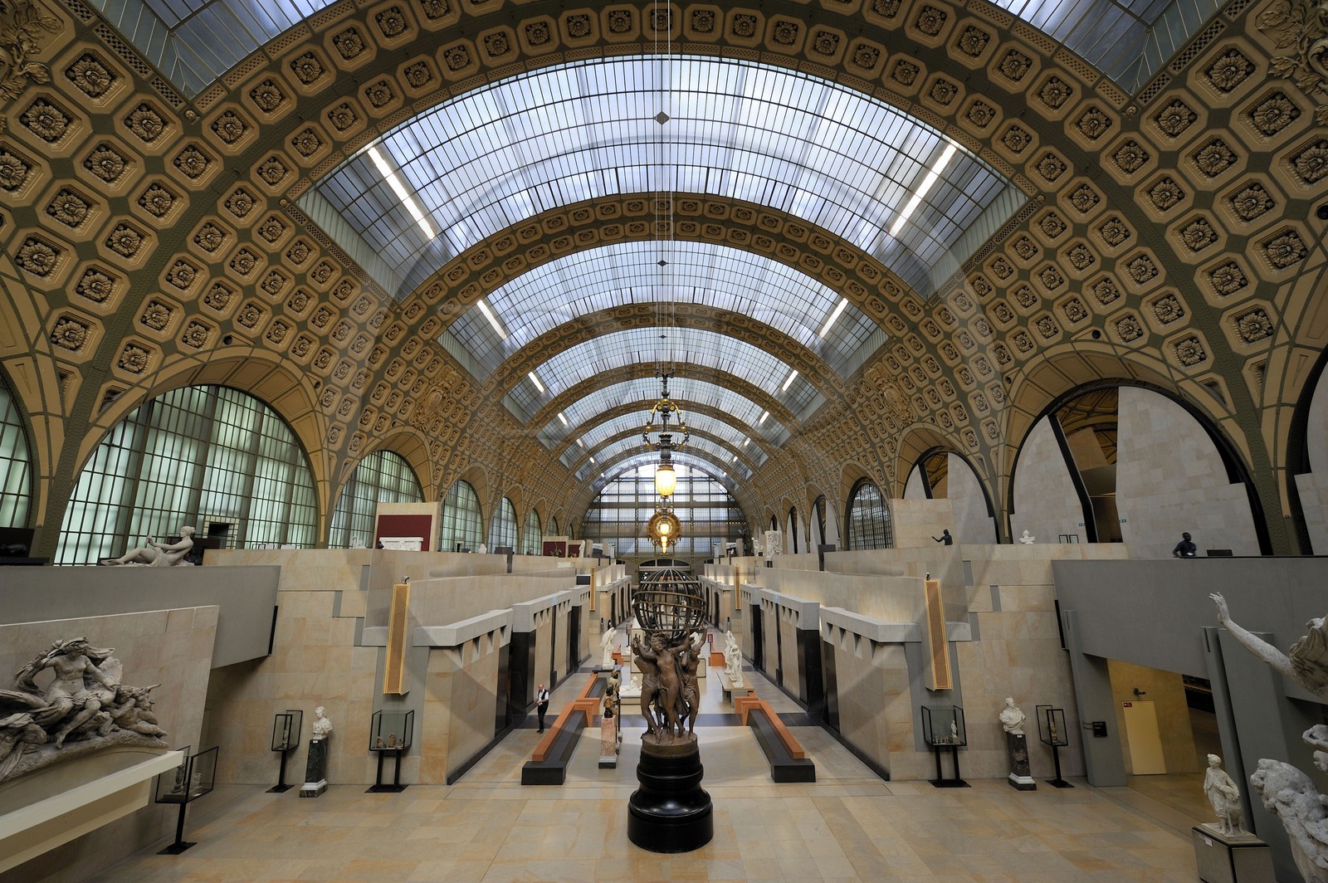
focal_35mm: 14
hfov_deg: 104.3
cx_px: 664
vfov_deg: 81.1
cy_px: 442
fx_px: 516
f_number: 6.3
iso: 200
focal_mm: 14
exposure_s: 1/25
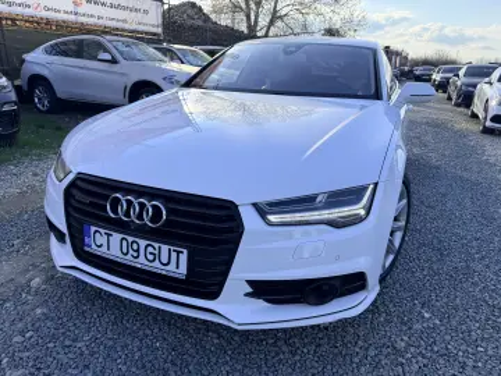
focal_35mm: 24
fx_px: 347
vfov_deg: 56.8
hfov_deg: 71.6
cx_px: 250
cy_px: 188
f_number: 1.78
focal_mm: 6.76
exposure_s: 1/2801
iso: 100
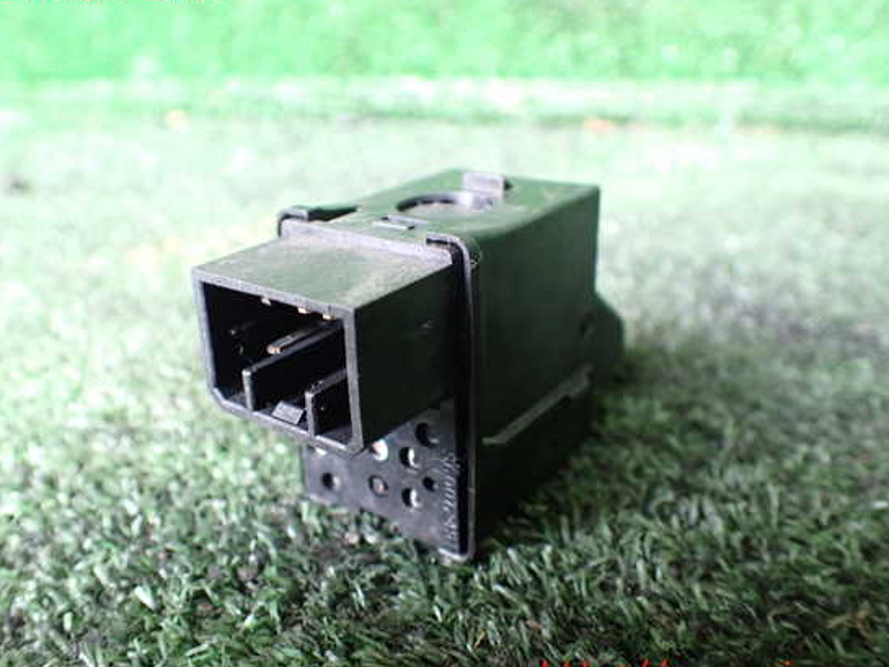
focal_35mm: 33
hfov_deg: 55.3
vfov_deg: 43.0
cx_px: 421
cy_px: 331
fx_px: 848
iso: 800
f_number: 2.3
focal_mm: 5.4
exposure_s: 1/40
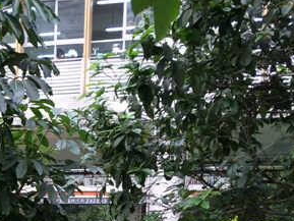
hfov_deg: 21.8
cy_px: 285
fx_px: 705
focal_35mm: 83
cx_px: -62
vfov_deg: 16.8
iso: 40
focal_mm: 4.12
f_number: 2.2
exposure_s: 1/60
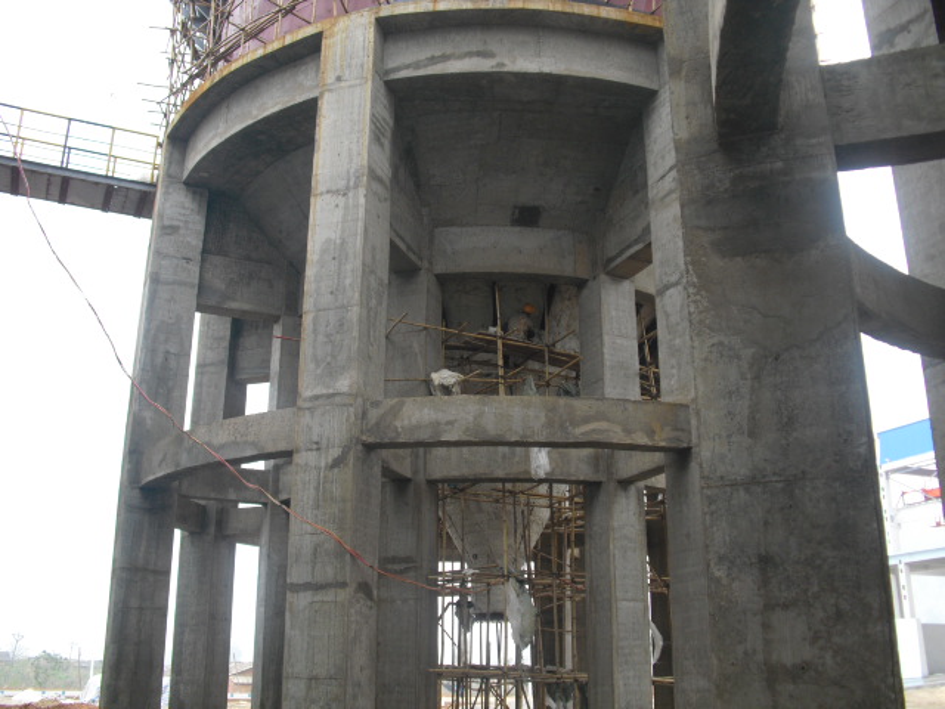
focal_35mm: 36
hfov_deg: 51.4
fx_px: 983
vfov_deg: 39.7
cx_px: 472
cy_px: 354
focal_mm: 6.3
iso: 100
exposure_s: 1/100
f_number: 3.1
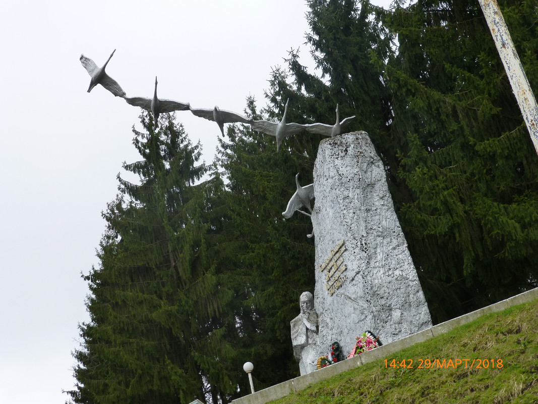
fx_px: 824
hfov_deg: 36.2
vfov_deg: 27.5
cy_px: 202
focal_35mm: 53
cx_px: 269
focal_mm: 9
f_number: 4.4
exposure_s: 1/200
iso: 160
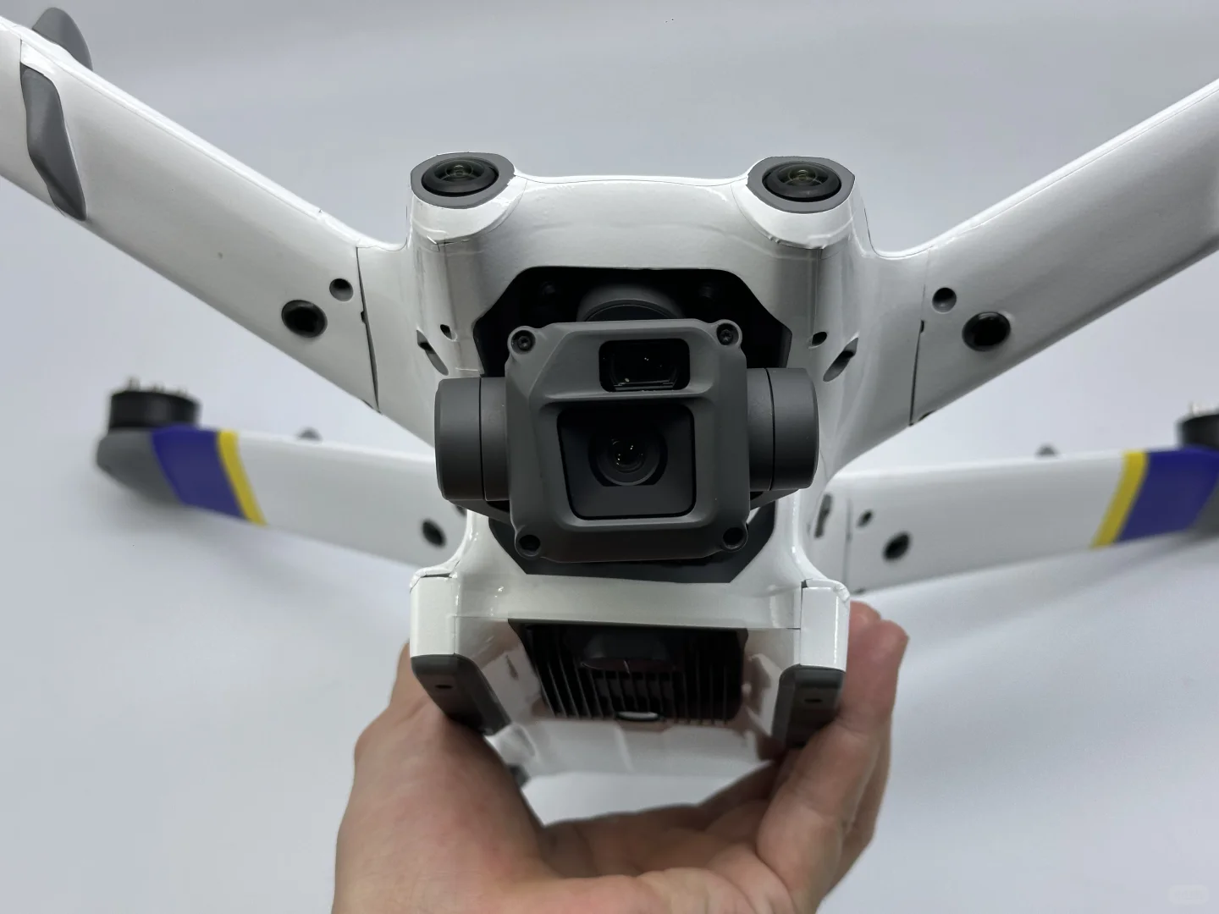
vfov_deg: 30.3
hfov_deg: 39.7
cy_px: 457
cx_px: 610
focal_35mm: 48
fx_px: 1690
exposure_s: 1/254
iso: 64
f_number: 1.78
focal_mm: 6.86
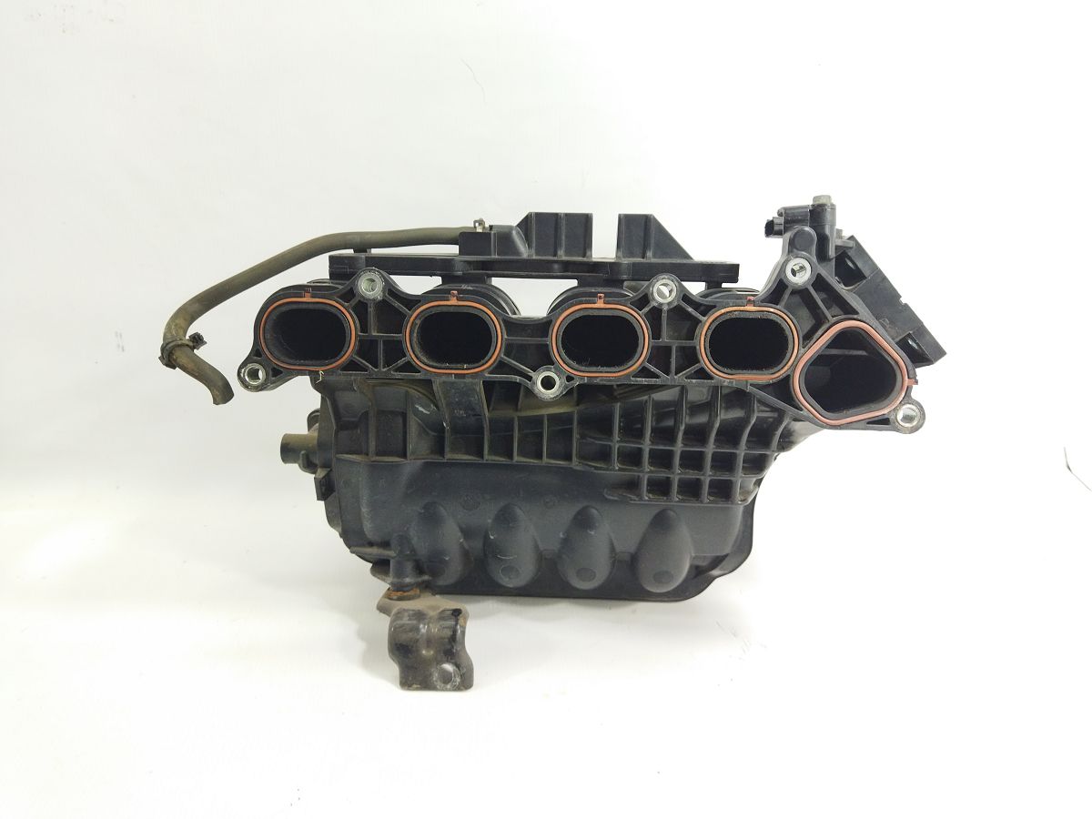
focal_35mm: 27
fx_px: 852
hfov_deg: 65.3
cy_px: 410
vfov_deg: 51.4
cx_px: 546
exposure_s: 1/100
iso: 173
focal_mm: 4.71
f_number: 1.79
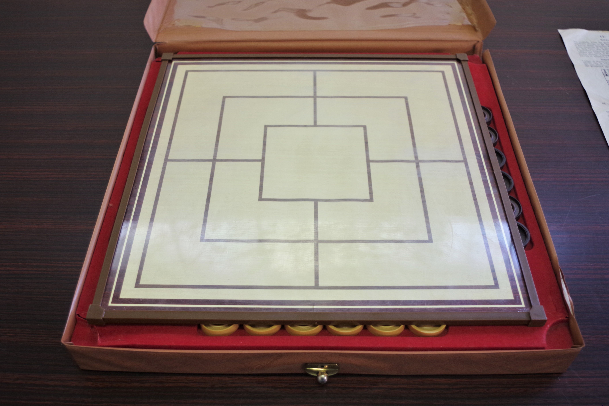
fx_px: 558
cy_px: 213
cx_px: 300
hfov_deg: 57.2
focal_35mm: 33
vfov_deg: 40.0
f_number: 4
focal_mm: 21.25
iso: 800
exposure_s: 1/60
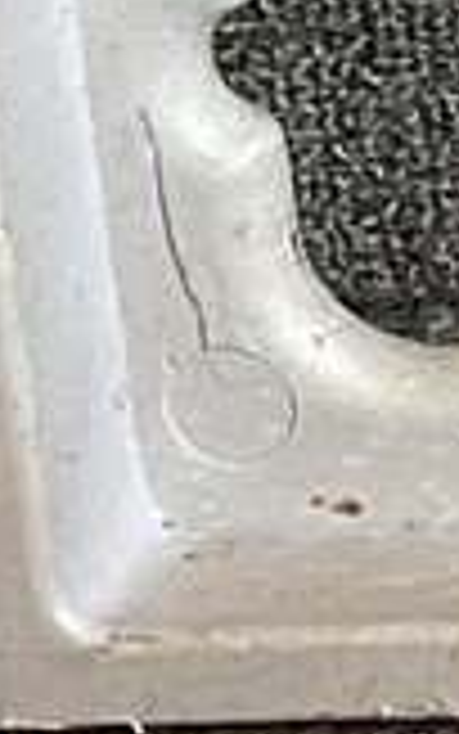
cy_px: -1178
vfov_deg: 6.5
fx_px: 6099
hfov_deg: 3.8
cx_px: 2414
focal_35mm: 305
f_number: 2.4
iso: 50
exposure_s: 1/50
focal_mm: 3.3
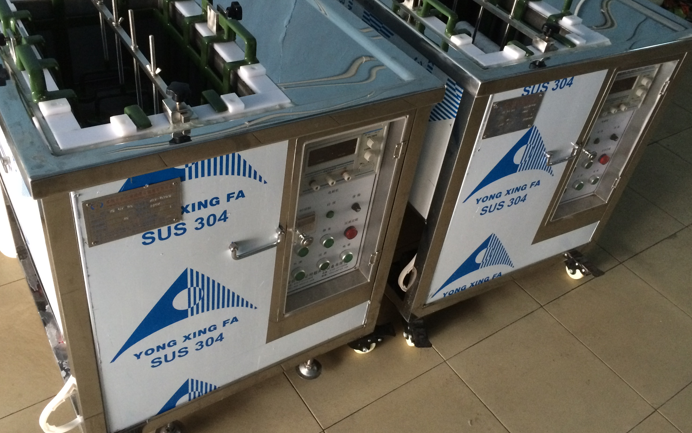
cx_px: 342
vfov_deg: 37.2
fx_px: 641
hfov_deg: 56.7
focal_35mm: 34
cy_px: 186
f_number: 2.2
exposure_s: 1/20
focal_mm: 4.15
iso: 250
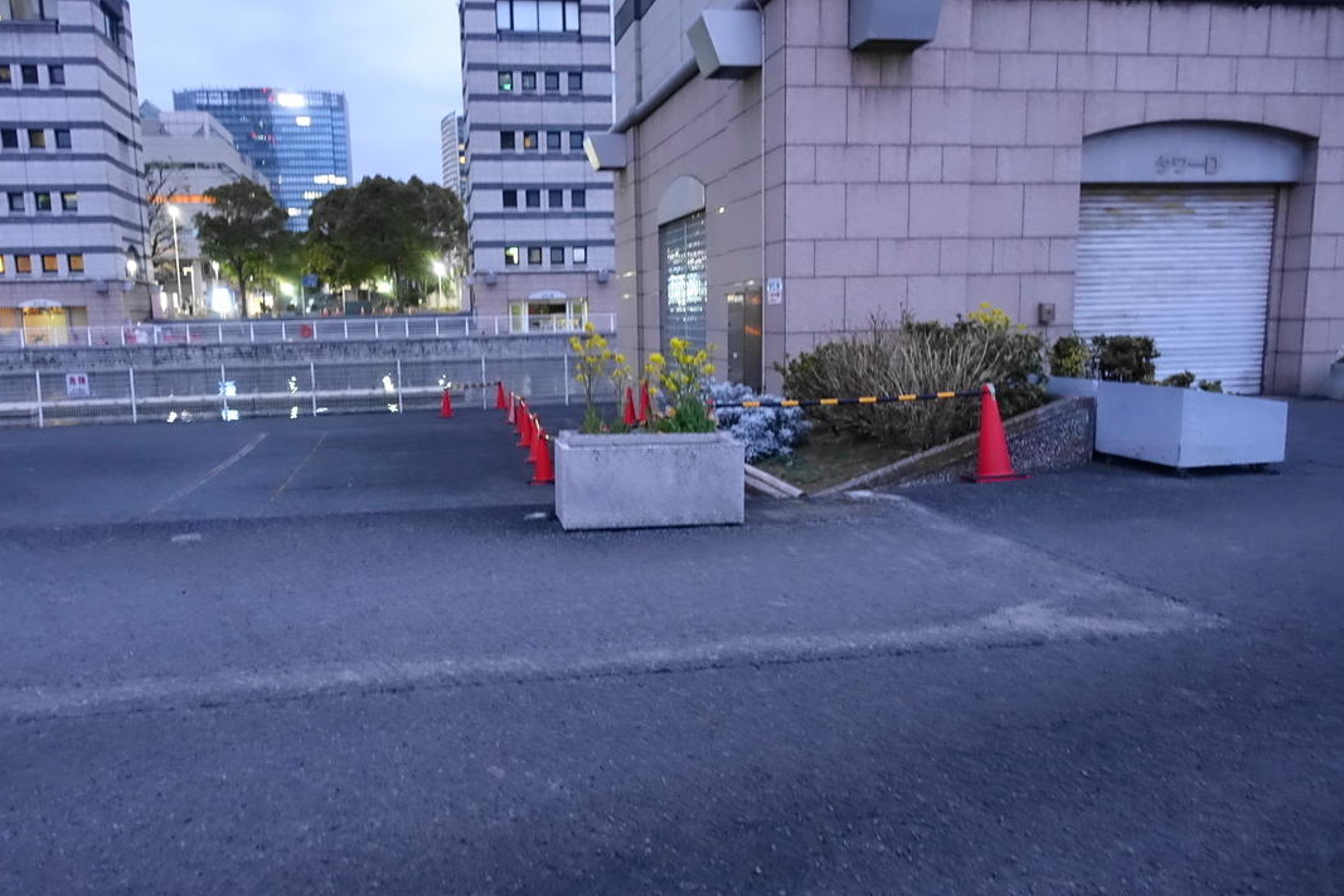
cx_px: 600
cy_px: 478
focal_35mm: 27
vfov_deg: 47.9
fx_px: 1008
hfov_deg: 67.2
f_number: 1.8
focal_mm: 8.8
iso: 1600
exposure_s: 1/8
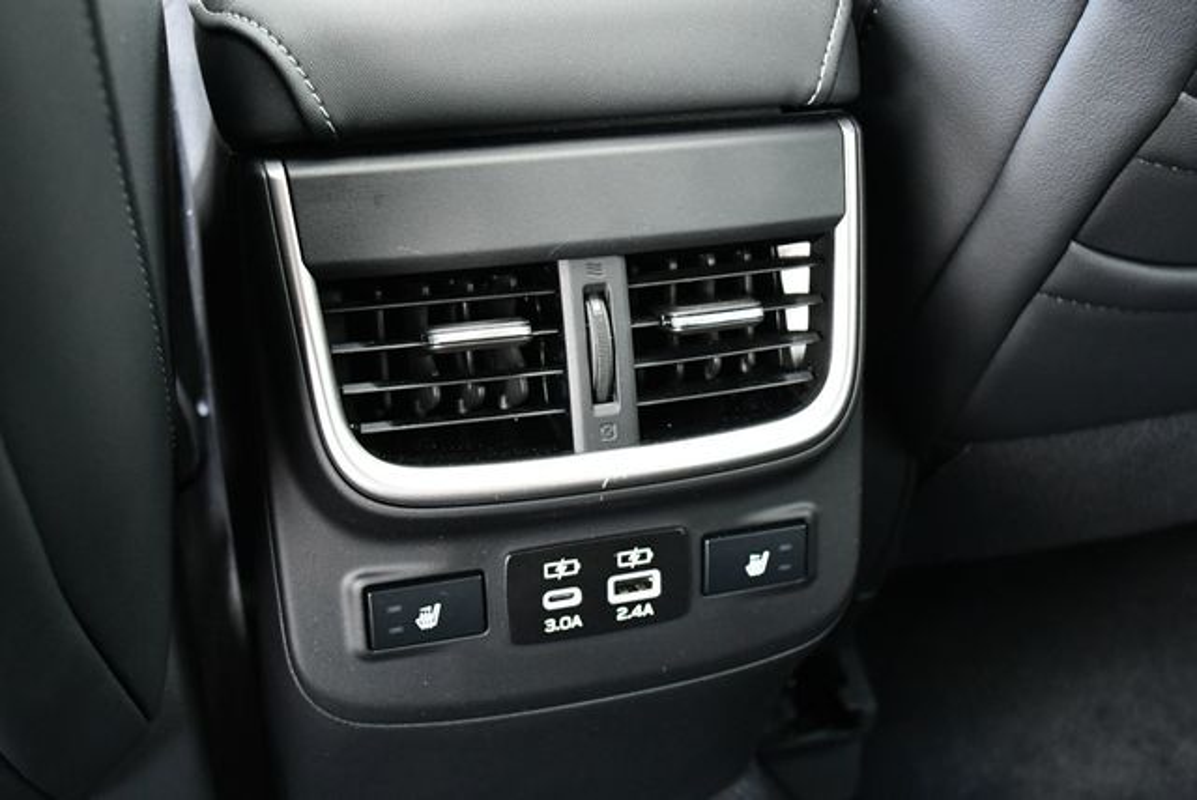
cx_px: 598
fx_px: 1597
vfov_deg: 28.1
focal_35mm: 48
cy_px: 400
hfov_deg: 41.1
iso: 2500
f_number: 4
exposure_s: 1/125
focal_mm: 24
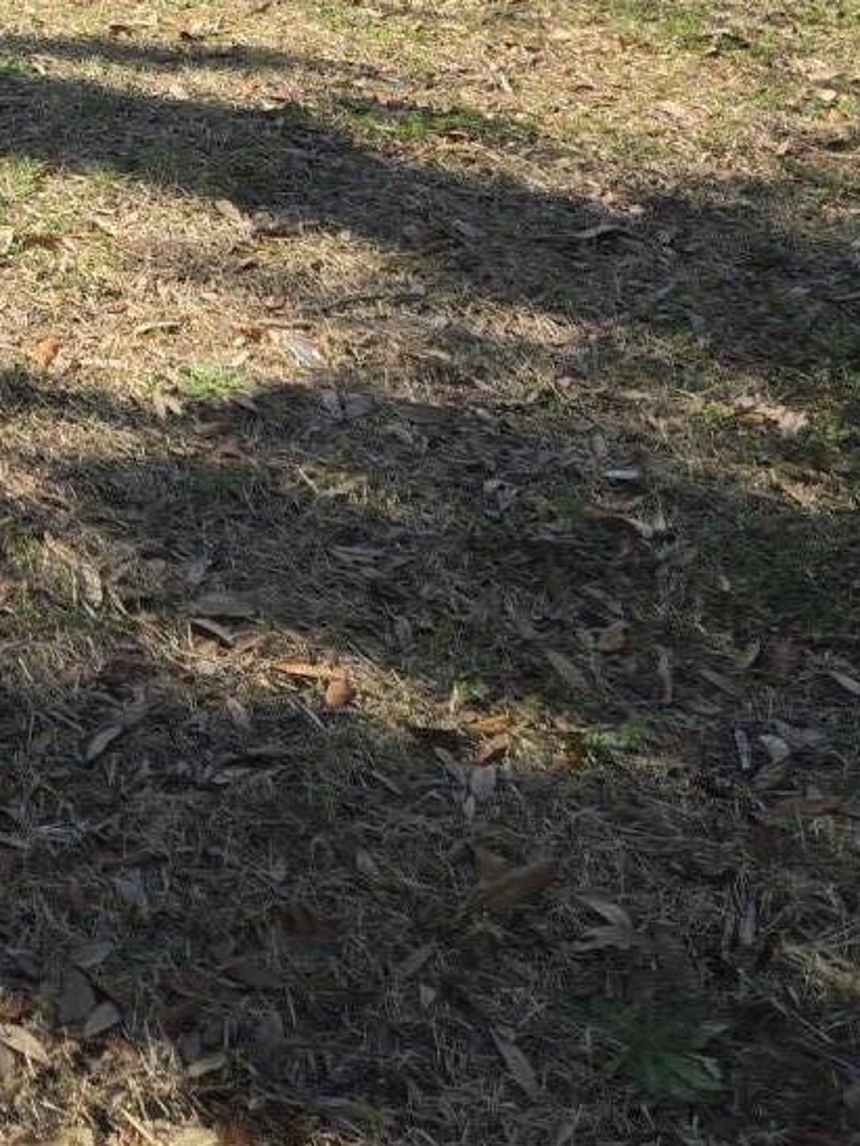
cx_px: -542
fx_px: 2783
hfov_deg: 15.7
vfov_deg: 20.3
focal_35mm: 84
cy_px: -535
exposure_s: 1/1538
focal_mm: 5.4
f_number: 1.8
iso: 25
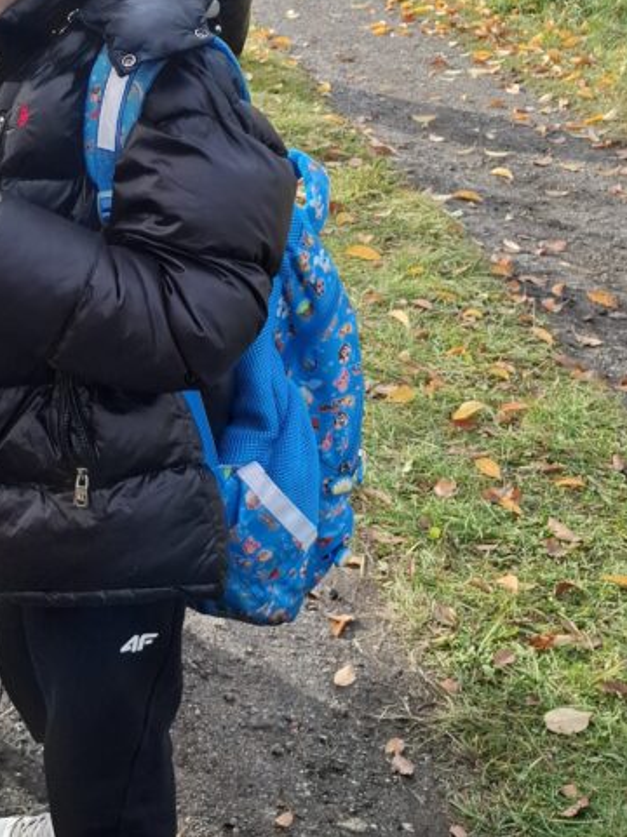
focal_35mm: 49
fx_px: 1185
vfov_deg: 38.8
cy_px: 343
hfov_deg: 27.8
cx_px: -10
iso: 50
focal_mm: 5.54
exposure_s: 1/743
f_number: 1.8
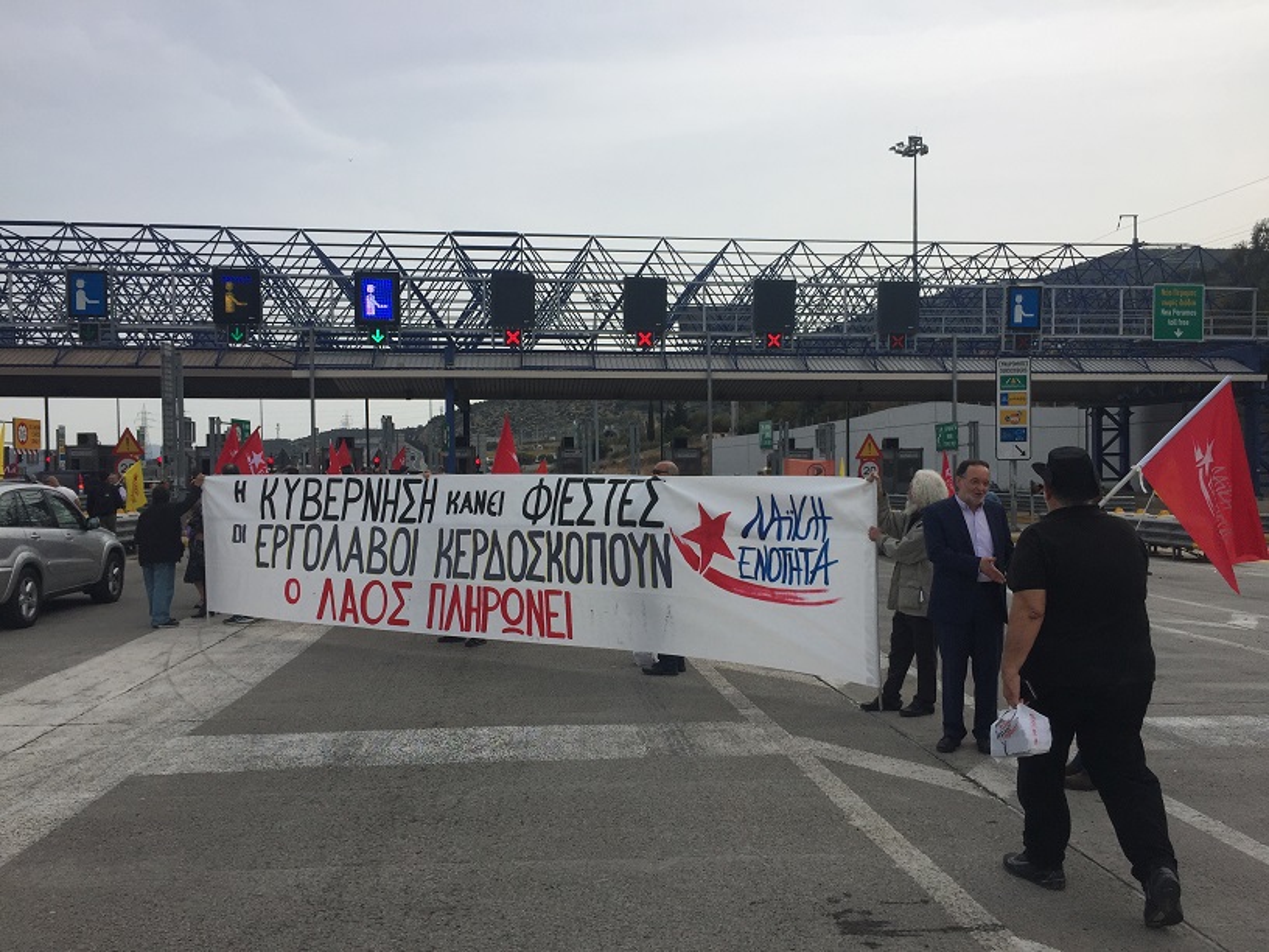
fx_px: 1063
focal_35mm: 29
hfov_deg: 61.7
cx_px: 634
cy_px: 476
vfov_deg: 48.2
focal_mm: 4.15
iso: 32
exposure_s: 1/3597
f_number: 2.2
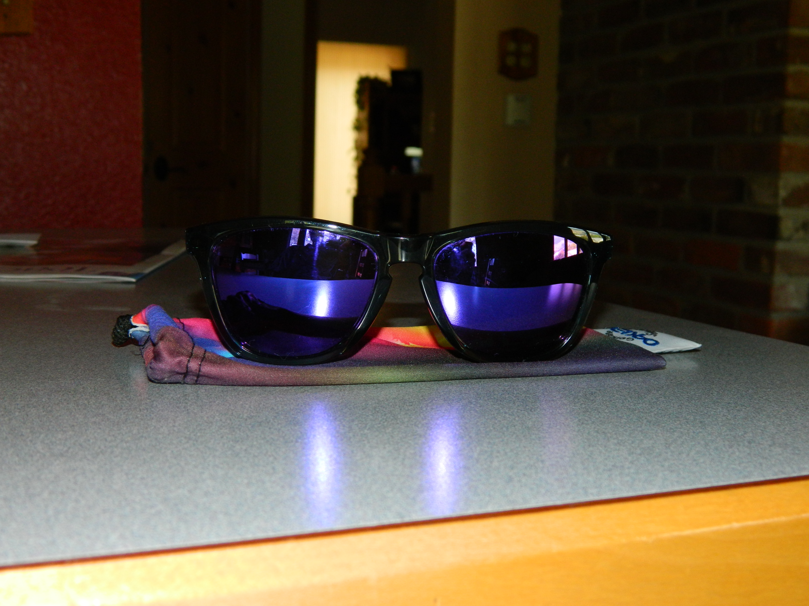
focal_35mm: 47
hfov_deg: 40.4
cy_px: 303
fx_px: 1098
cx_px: 404
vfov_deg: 30.9
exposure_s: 1/50
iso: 200
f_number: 3.6
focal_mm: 8.4
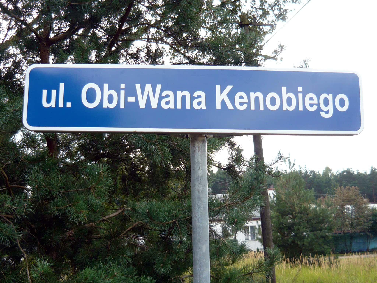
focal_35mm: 53
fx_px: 577
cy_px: 142
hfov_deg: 36.2
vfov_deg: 27.5
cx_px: 188
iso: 100
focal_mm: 5.5
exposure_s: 1/320
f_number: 2.8
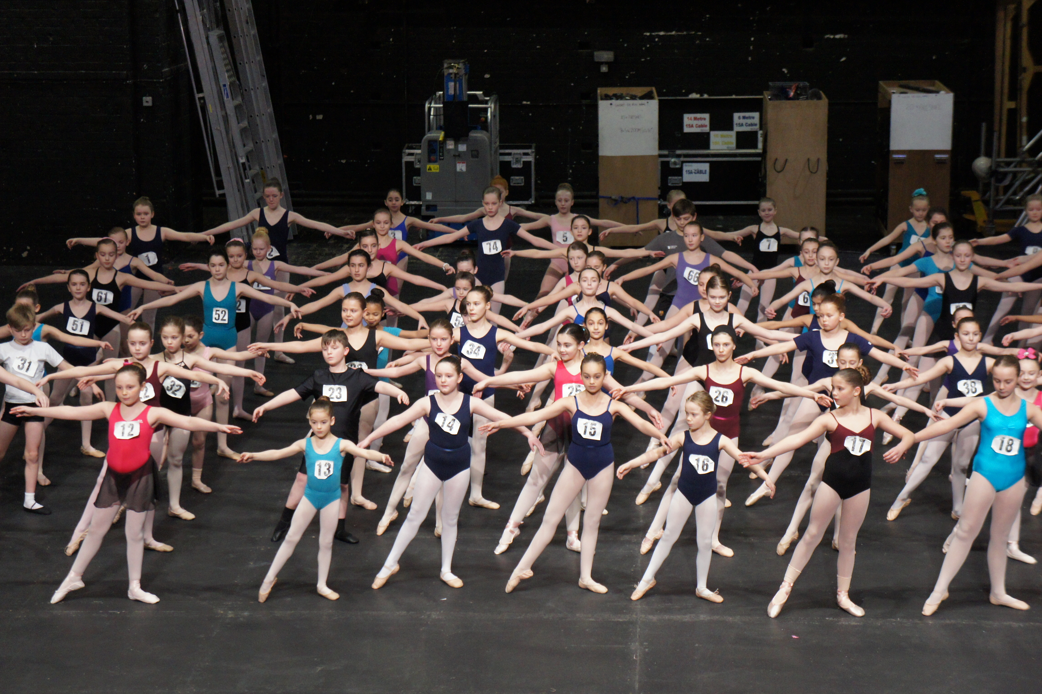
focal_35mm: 82
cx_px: 521
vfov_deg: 16.5
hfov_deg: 24.6
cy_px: 347
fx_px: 2386
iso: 1600
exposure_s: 1/80
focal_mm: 55
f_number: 5.6
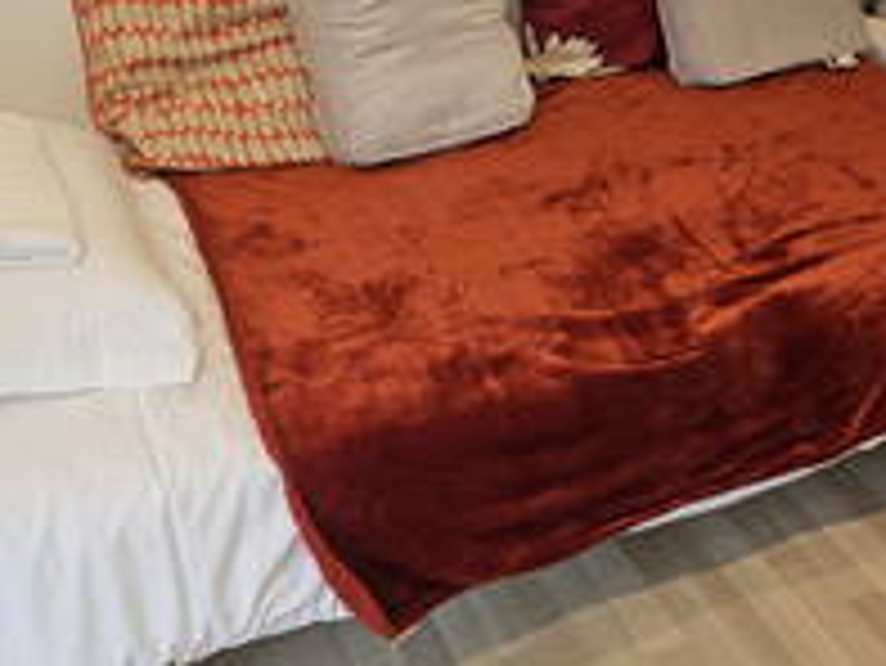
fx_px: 1076
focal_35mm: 42
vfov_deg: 33.7
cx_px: 373
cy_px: 162
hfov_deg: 44.6
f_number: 1.8
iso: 80
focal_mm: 5.4
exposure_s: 1/50
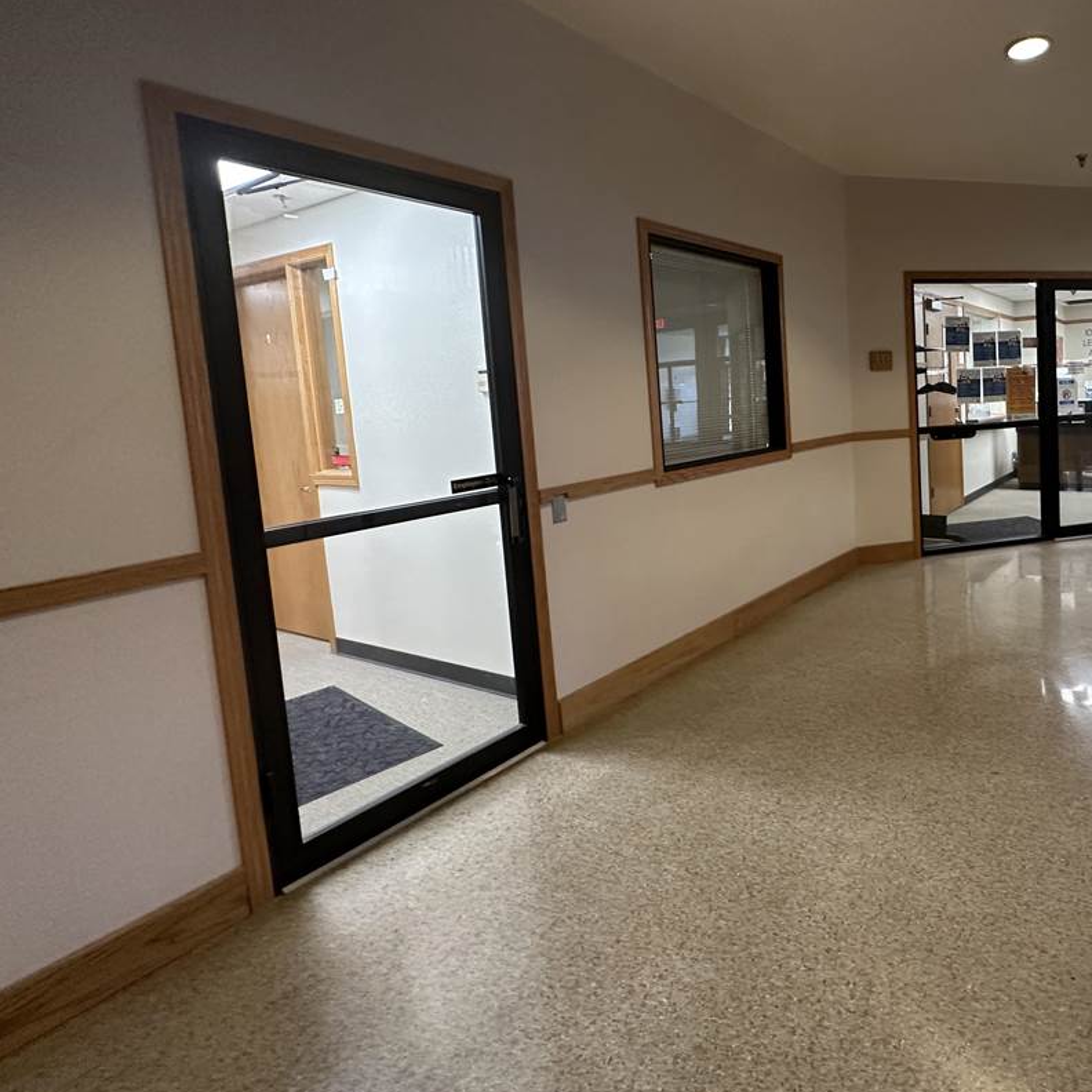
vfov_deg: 74.2
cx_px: 827
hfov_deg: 69.6
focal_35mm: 20
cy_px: 449
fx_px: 714
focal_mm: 2.22
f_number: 2.2
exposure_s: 1/60
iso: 400
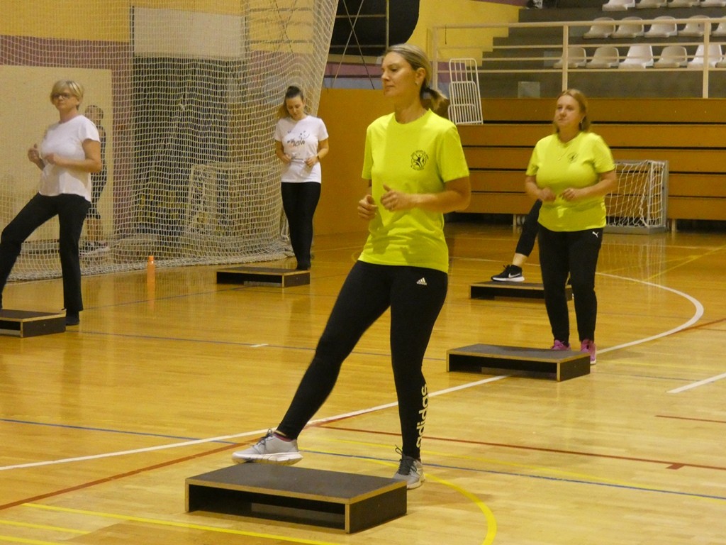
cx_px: 363
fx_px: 1888
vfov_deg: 16.4
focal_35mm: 90
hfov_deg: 21.8
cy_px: 272
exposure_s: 1/25
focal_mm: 16
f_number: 4.7
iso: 1600
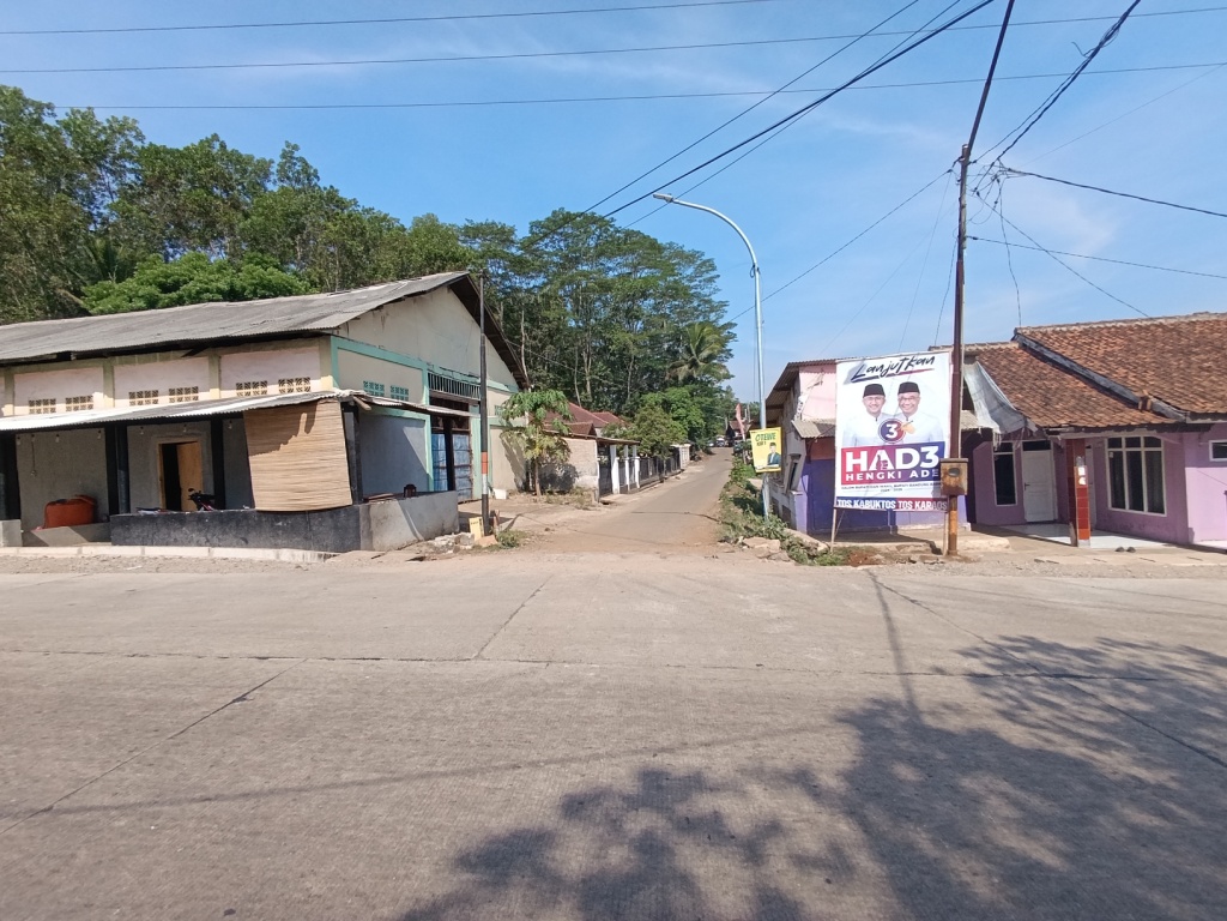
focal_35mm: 16
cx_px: 614
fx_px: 567
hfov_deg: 94.5
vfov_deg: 78.1
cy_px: 460
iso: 50
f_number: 2.2
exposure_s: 1/753
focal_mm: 1.65
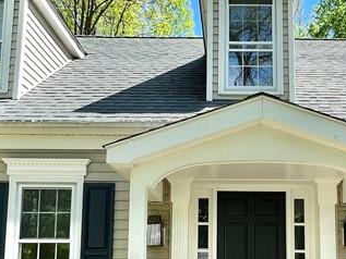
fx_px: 420
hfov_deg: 44.0
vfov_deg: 33.3
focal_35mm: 42
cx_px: 238
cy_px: 209
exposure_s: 1/440
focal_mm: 1.57
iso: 32
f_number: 1.8
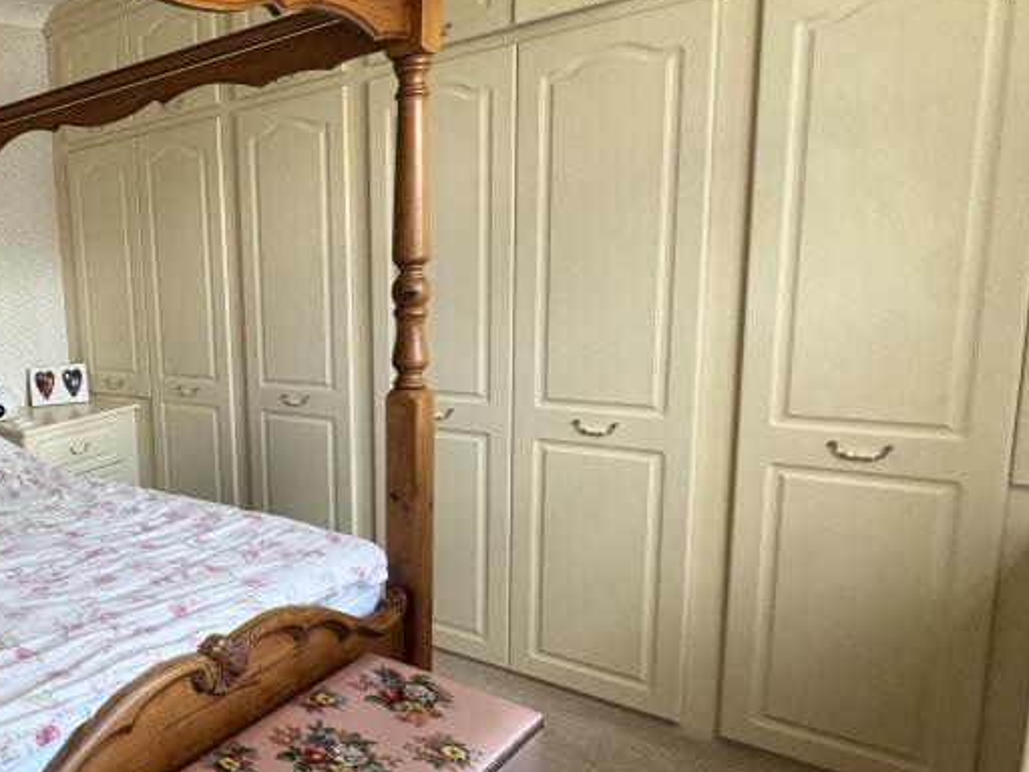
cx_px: 4
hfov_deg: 51.2
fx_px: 832
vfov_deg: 49.7
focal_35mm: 28
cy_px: 406
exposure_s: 1/100
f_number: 2.2
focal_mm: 2.22
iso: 80
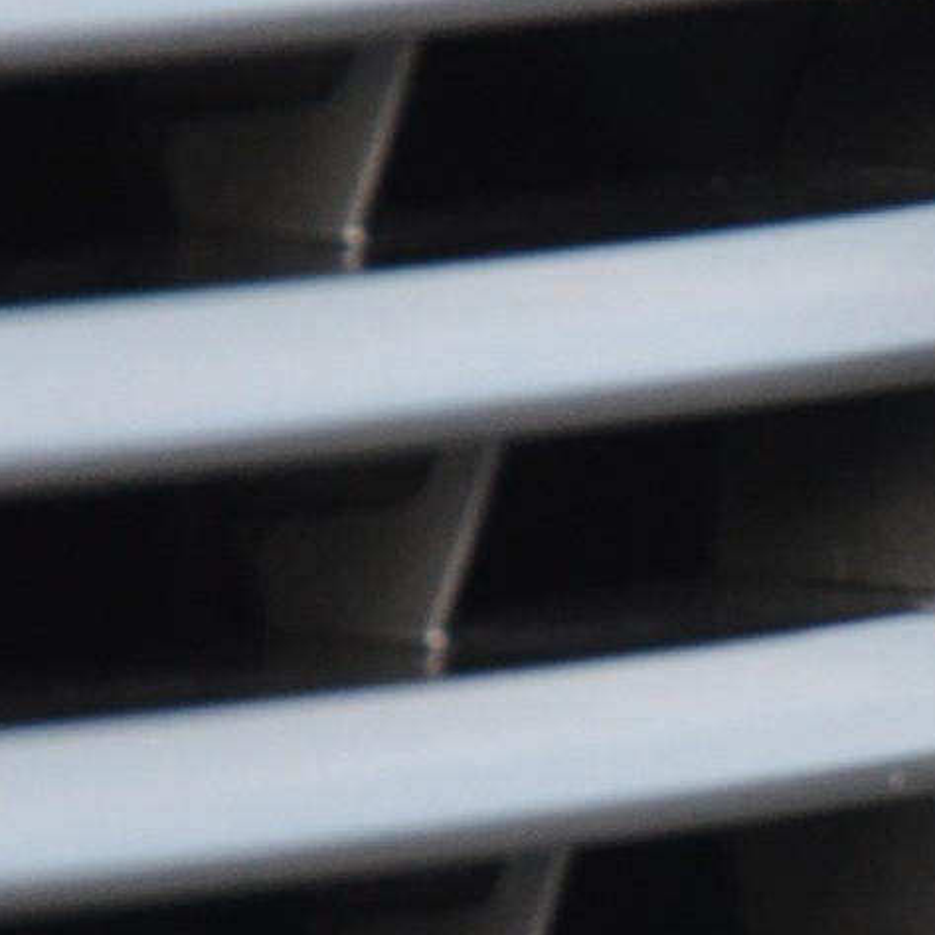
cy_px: 678
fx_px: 41132
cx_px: 1443
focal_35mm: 1346
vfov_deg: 1.3
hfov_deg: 1.3
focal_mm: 200
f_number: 5.6
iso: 1400
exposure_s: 1/500
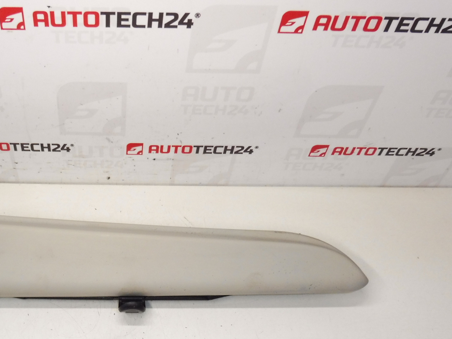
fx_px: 522
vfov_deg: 35.1
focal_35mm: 40
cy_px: 259
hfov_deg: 45.0
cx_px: 105
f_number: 3.5
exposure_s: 1/125
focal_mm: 4.3
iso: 200
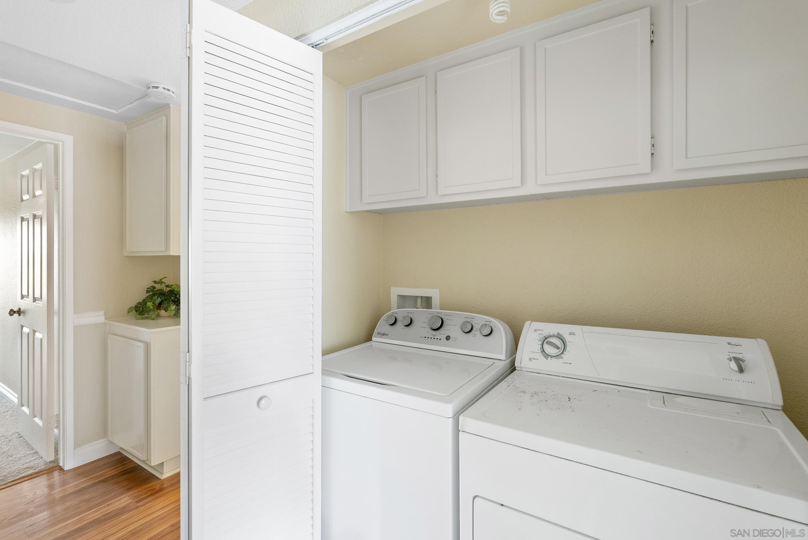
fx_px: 359
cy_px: 270
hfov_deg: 96.7
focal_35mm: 16
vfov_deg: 73.8
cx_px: 404
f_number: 7.1
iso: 800
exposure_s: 1/2
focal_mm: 16
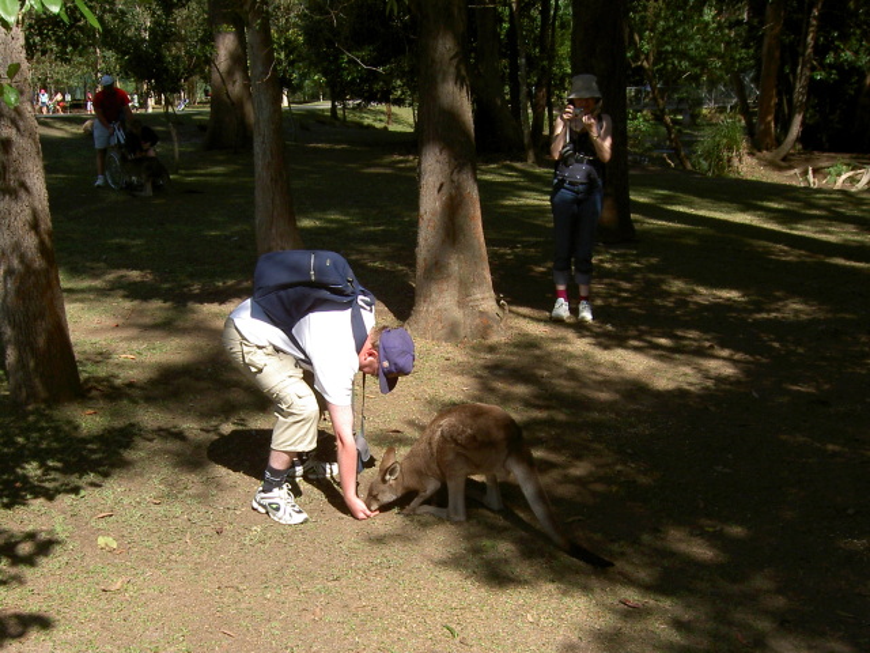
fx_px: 855
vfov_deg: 41.8
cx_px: 435
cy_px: 326
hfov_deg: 54.0
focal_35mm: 34
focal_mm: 5.6
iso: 50
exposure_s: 1/250
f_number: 4.7
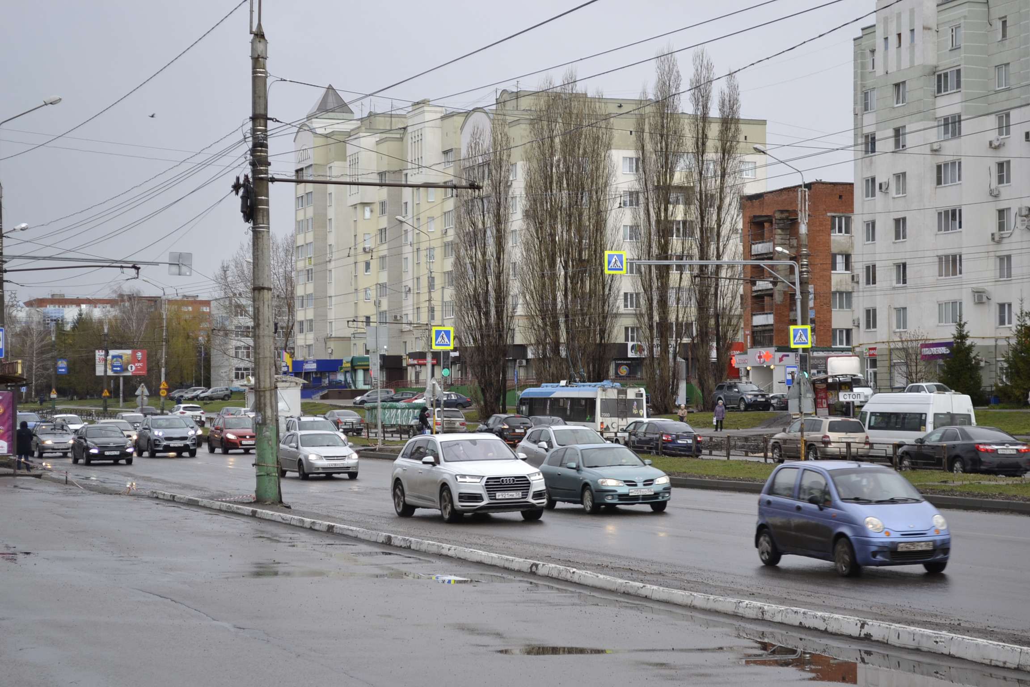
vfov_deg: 16.6
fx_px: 2360
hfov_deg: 24.6
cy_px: 344
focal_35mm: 82
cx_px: 515
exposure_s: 1/125
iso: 140
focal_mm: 55
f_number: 5.6
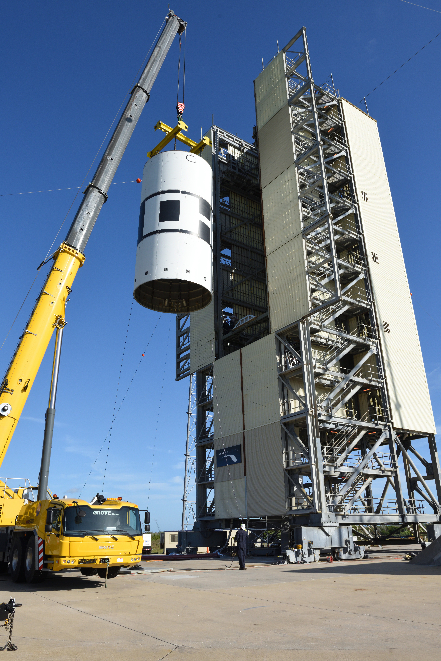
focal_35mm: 27
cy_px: 330
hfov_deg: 48.0
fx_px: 496
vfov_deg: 67.4
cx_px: 220
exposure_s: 1/640
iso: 400
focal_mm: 27
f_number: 11
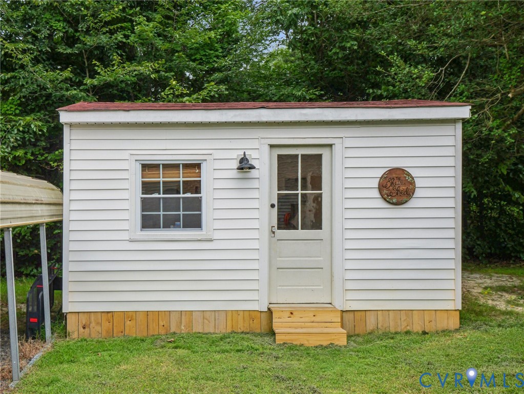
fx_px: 545
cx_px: 262
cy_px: 197
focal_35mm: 36
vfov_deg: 39.7
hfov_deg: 51.3
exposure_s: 1/100
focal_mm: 18
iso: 640
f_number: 10
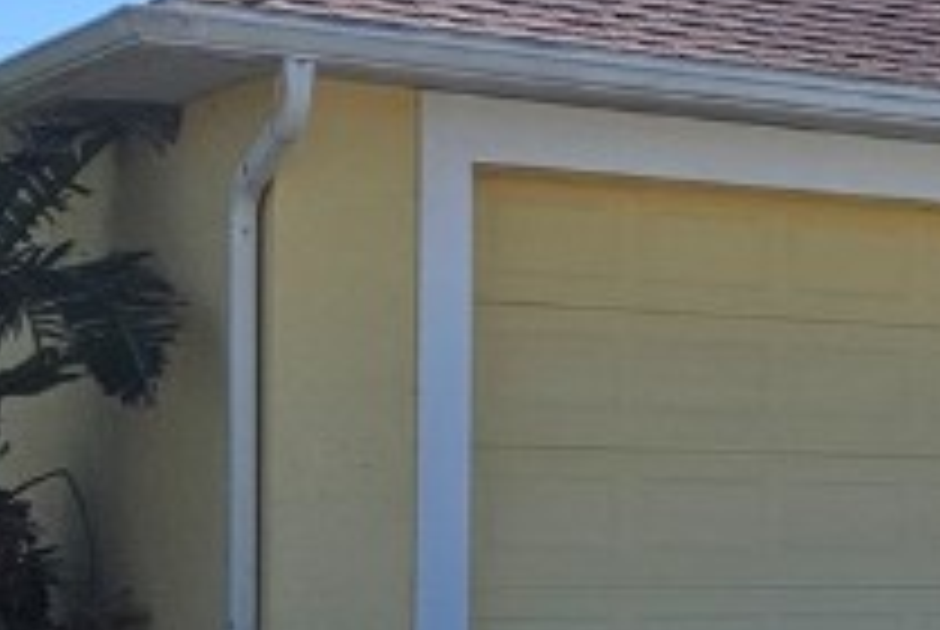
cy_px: 576
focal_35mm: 117
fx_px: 3059
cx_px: 1651
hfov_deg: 15.3
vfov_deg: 11.7
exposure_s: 1/2289
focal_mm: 5.4
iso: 25
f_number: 1.8
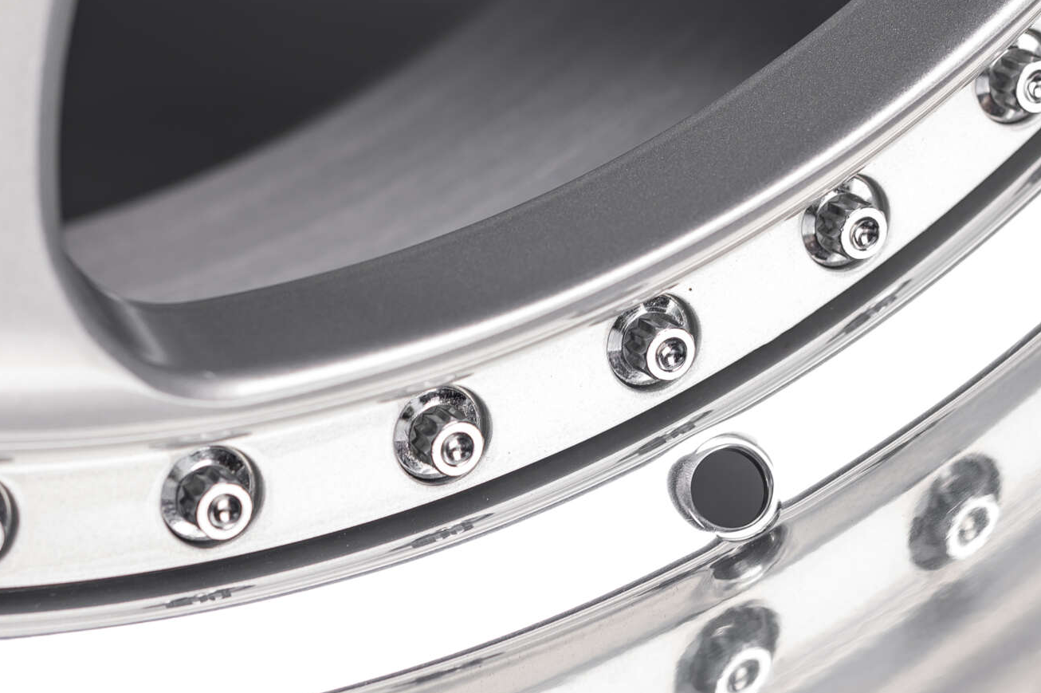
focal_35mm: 98
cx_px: 551
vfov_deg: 13.9
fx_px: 2832
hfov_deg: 20.8
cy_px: 382
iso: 50
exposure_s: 1/125
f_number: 5
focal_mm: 50
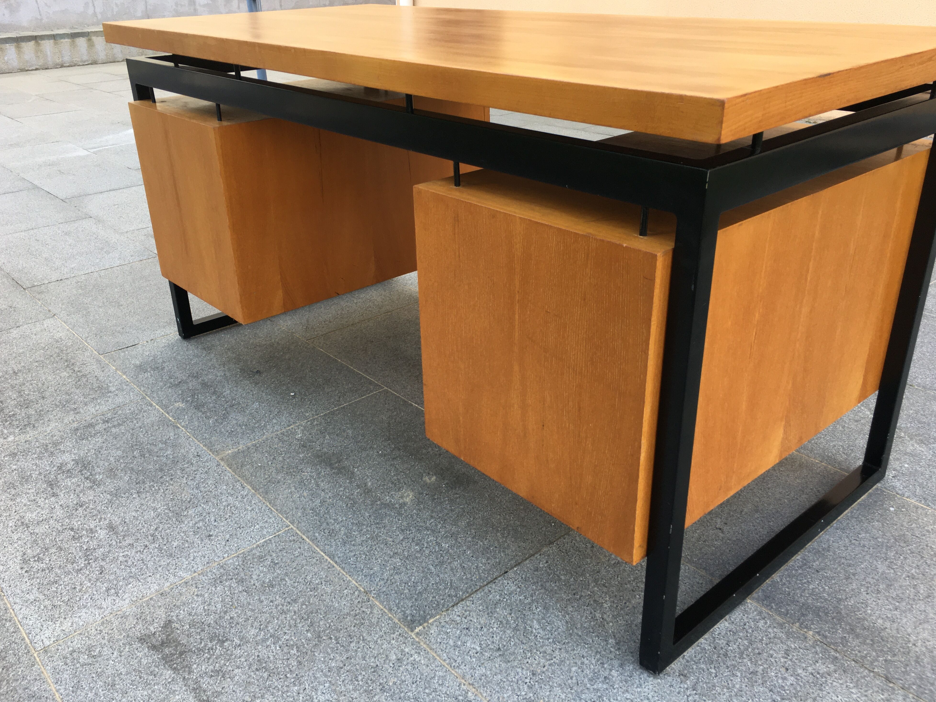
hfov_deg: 60.0
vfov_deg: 46.8
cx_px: 456
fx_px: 811
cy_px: 344
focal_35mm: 30
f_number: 2.2
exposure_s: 1/100
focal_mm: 4.15
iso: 40
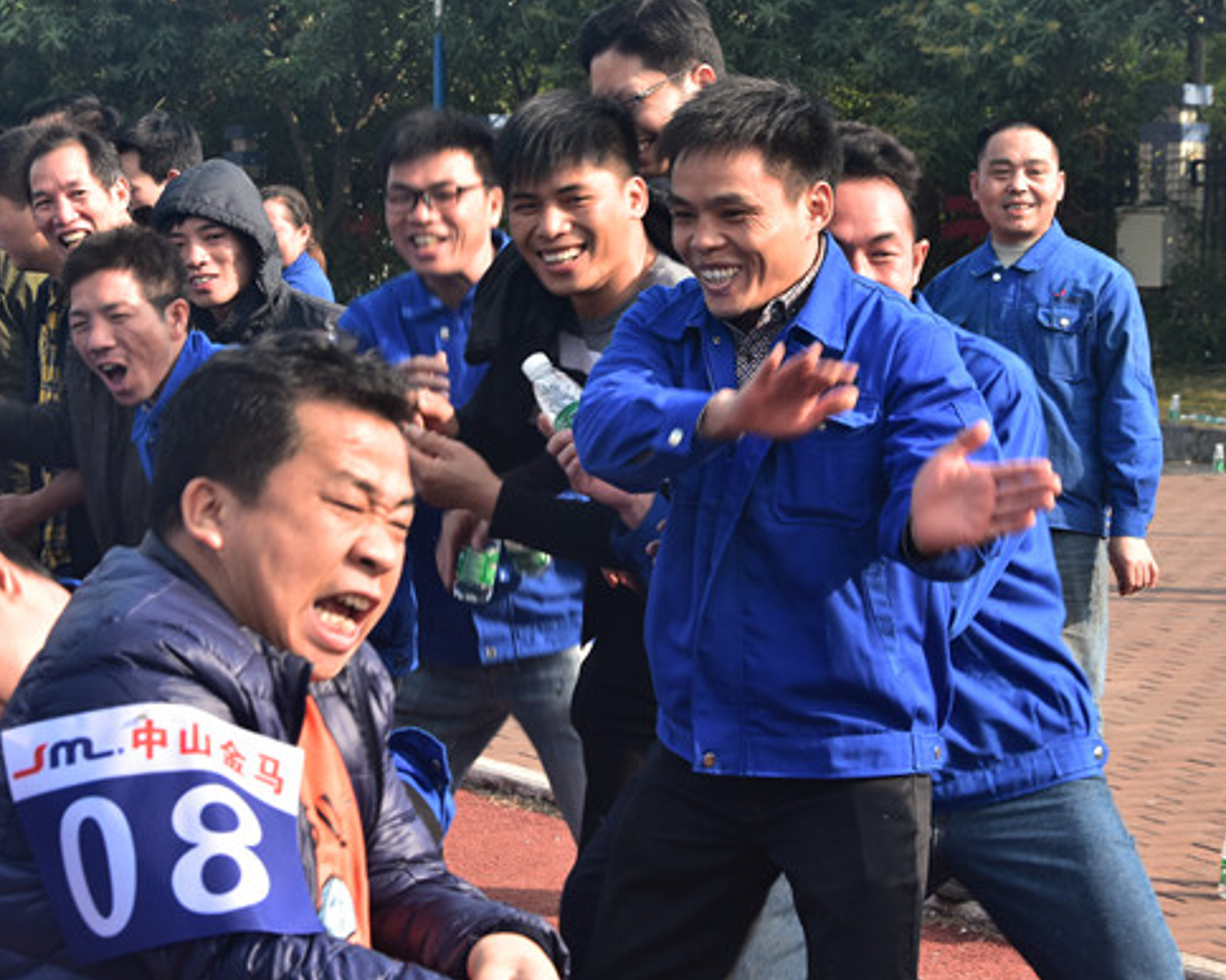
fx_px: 3446
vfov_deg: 16.2
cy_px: 422
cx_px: 507
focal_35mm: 95
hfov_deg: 20.2
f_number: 8
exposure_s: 1/100
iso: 125
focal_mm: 48
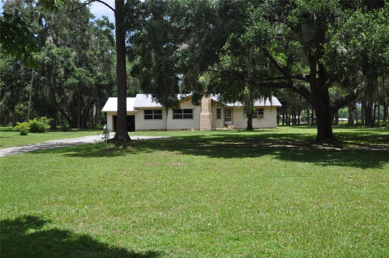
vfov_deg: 36.8
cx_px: 194
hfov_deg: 53.2
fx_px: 388
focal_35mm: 36
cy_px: 129
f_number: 9
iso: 200
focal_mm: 24
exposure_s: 1/320
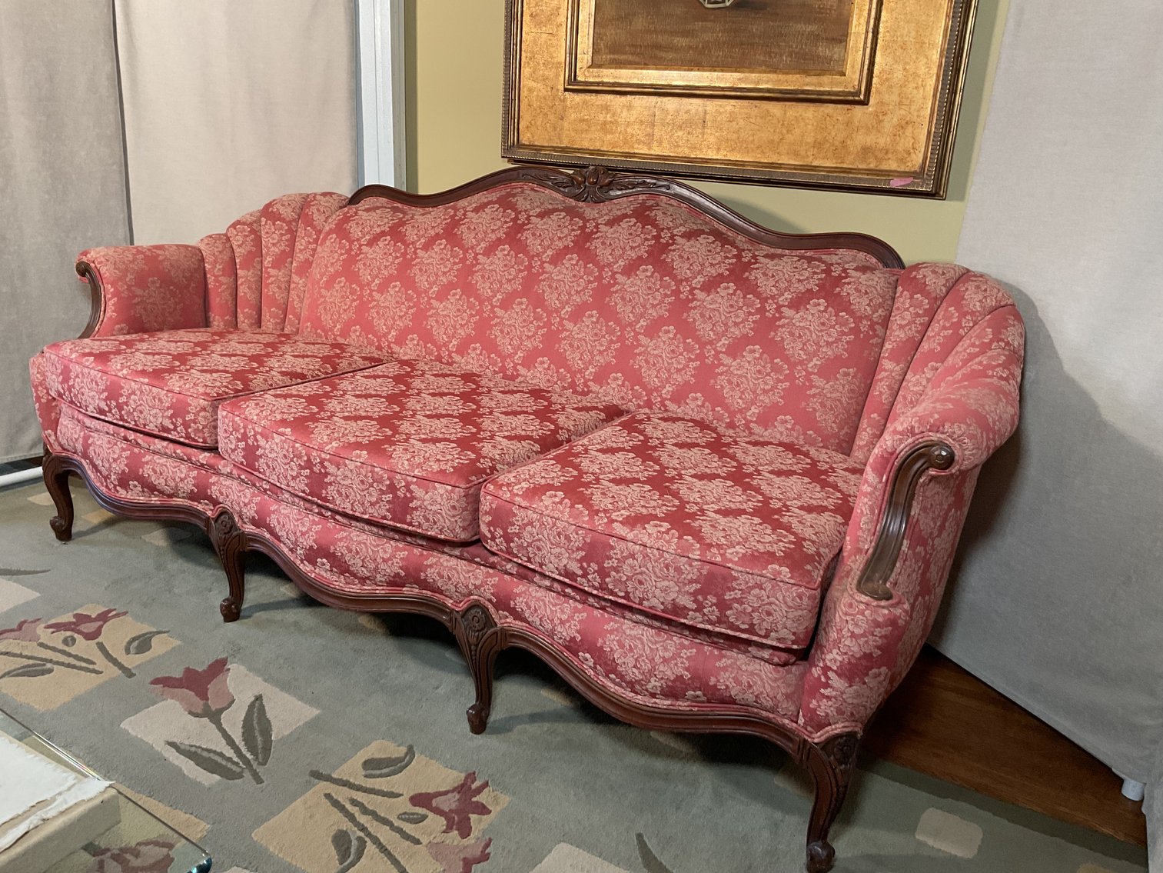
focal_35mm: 29
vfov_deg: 48.2
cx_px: 582
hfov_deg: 61.7
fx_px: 974
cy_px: 436
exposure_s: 1/60
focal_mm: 3
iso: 125
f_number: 1.8
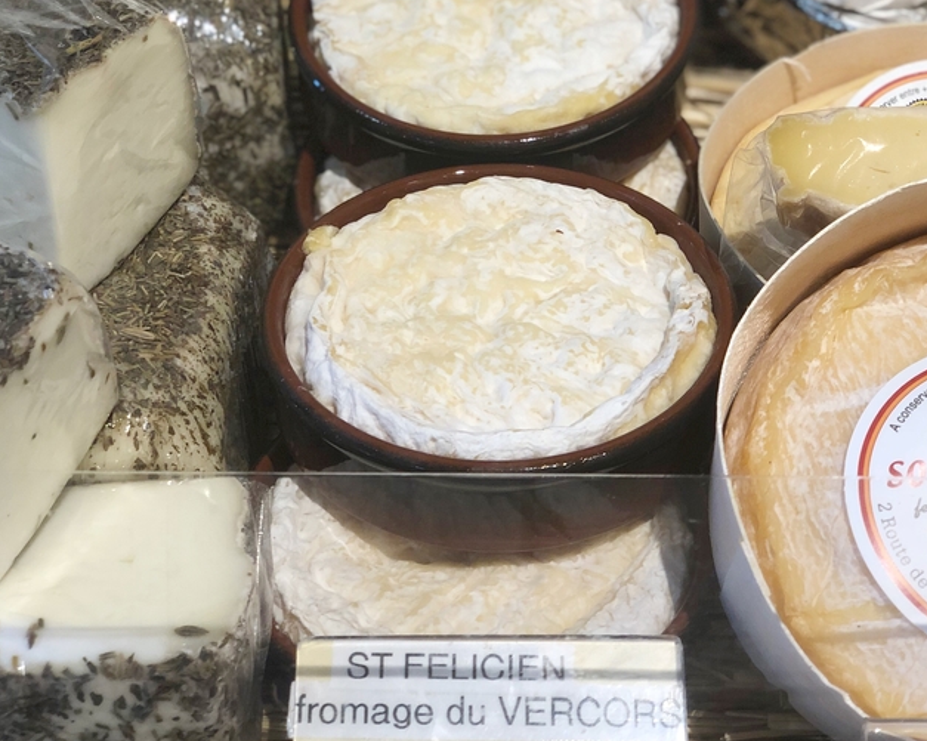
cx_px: 507
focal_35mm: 81
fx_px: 2221
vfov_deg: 18.8
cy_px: 195
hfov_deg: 23.6
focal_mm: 6
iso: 32
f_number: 2.4
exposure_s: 1/50
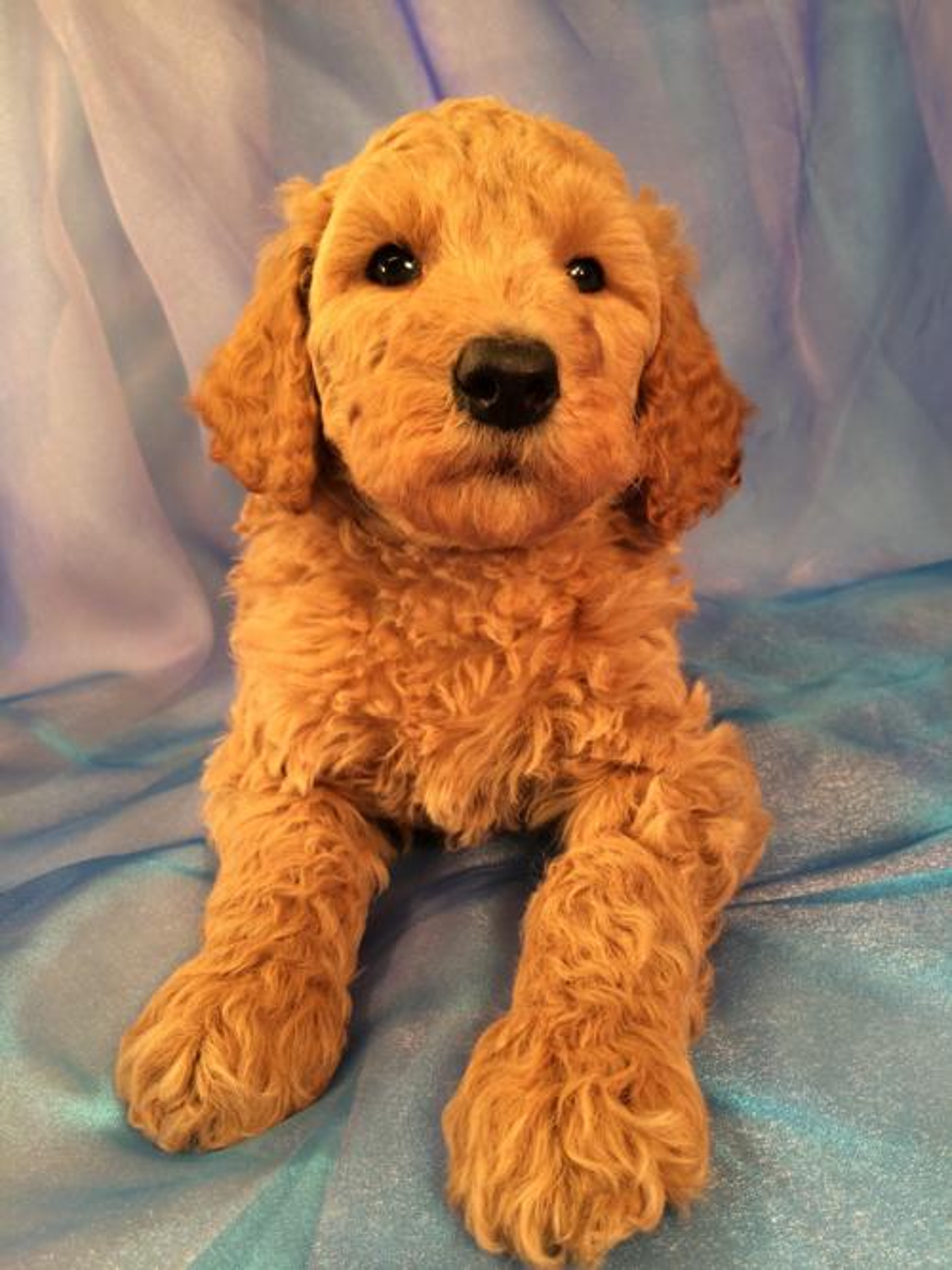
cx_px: 476
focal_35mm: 29
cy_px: 635
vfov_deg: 61.7
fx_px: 1064
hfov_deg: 48.2
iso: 32
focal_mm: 4.15
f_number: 2.2
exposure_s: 1/40
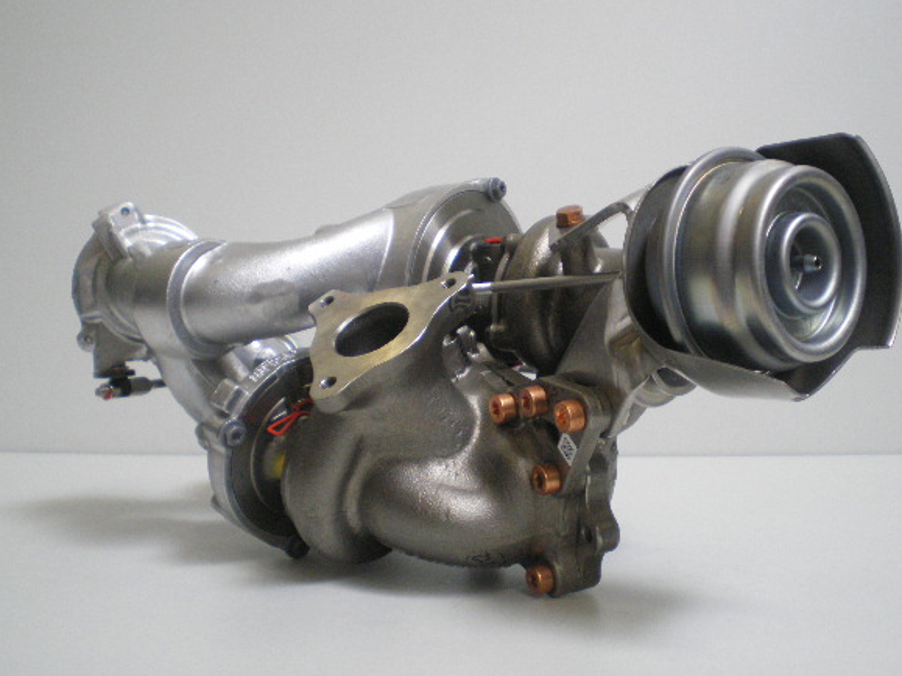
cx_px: 477
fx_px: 1094
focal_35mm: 42
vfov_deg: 34.3
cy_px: 318
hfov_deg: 44.8
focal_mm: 6.3
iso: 400
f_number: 3.1
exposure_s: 1/30
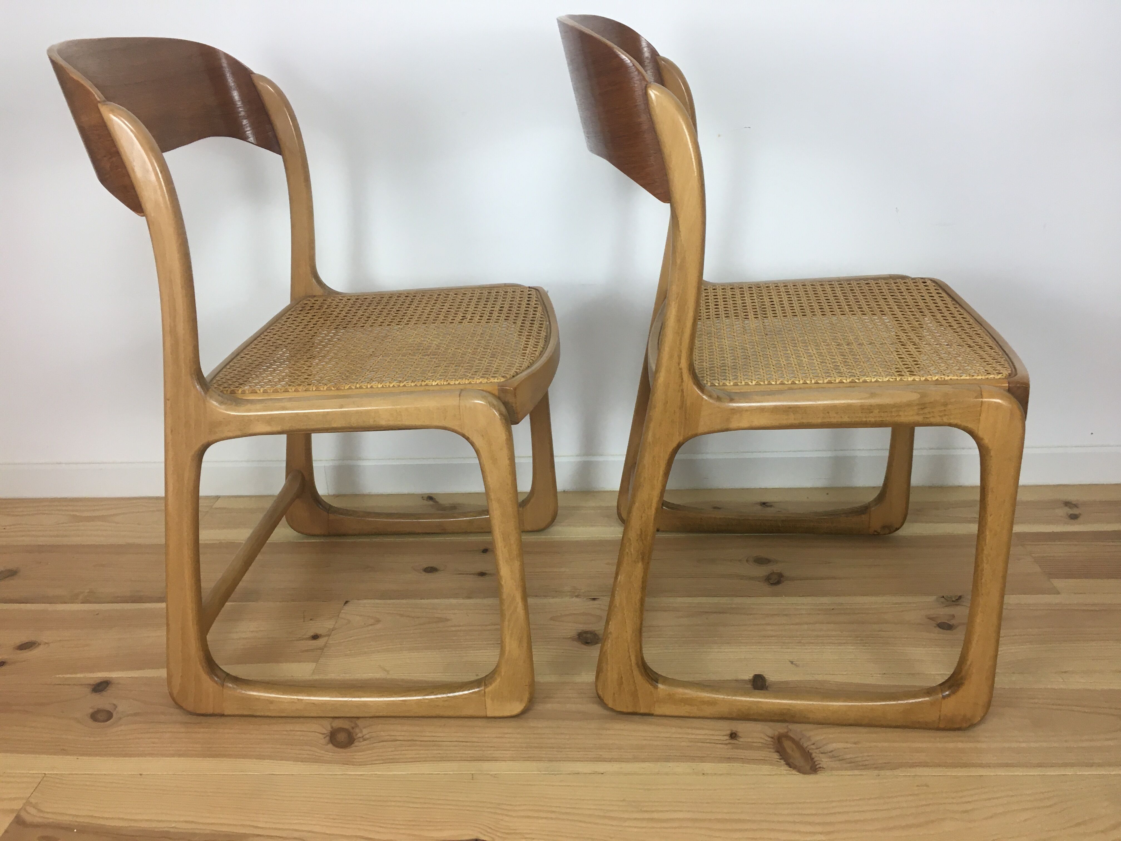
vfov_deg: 48.2
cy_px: 420
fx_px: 939
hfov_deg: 61.7
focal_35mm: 29
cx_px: 560
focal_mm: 4.15
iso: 40
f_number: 2.2
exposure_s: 1/33
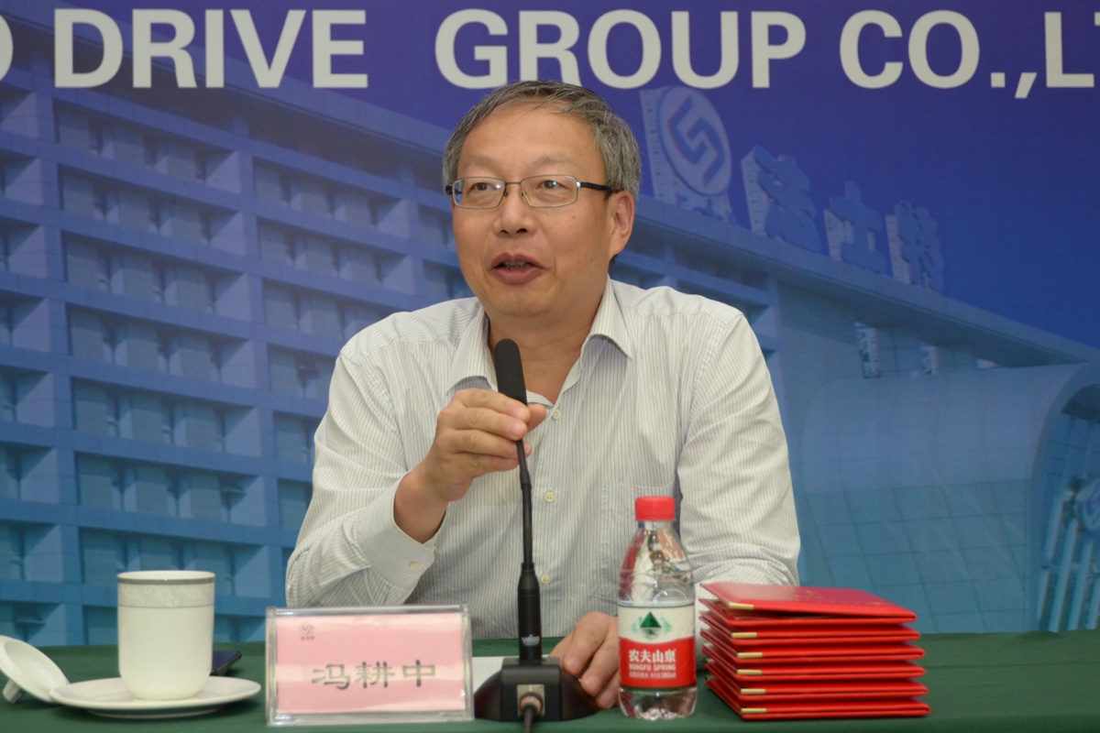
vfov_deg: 28.1
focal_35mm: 48
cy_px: 366
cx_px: 550
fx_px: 1467
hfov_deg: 41.1
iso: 320
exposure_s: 1/30
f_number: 4.5
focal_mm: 32
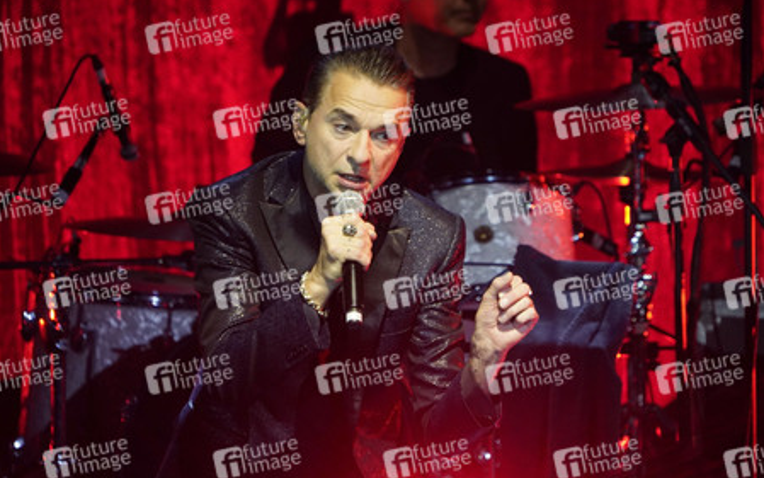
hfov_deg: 3.4
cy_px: 247
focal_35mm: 614
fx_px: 12789
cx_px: 382
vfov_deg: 2.1
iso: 4000
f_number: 6.3
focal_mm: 600
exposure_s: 1/320
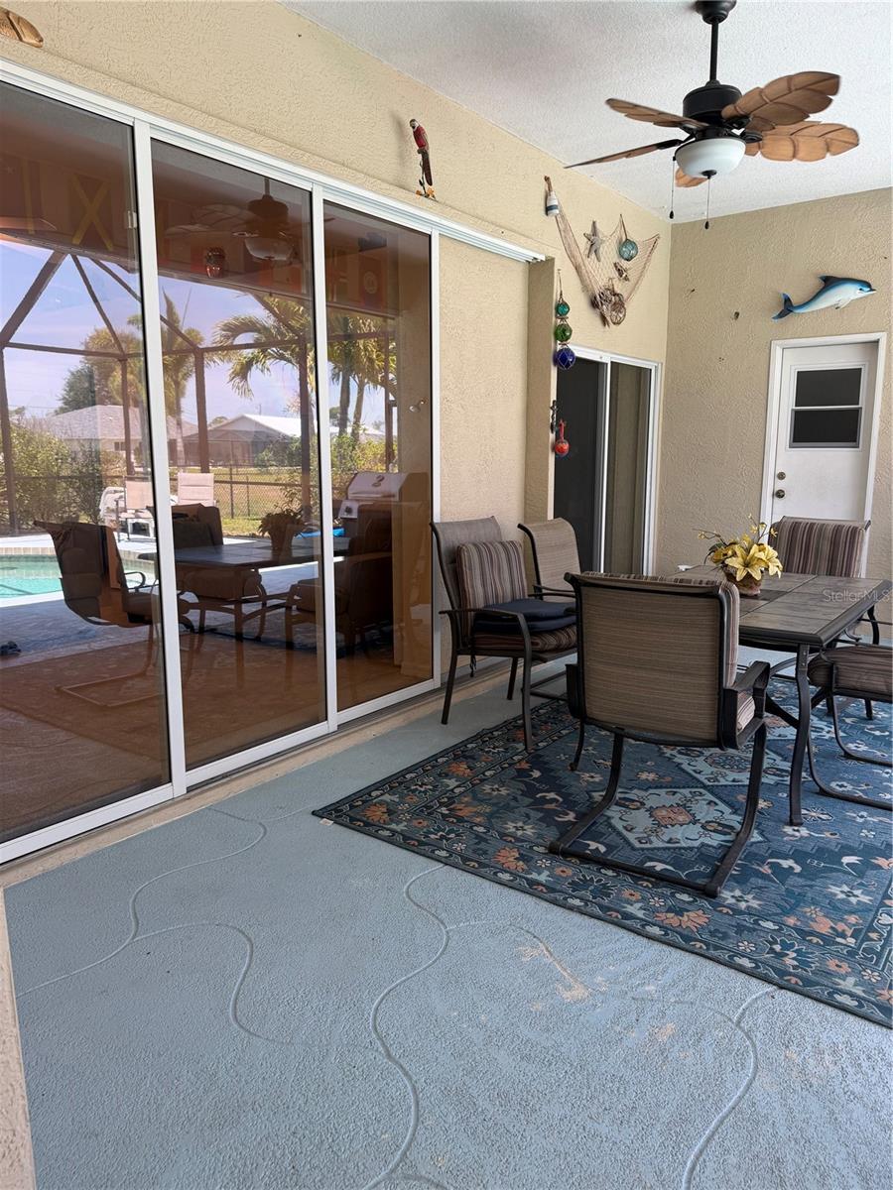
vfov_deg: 71.6
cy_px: 595
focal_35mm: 24
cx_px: 446
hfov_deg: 56.8
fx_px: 826
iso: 64
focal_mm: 6.76
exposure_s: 1/169
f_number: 1.78
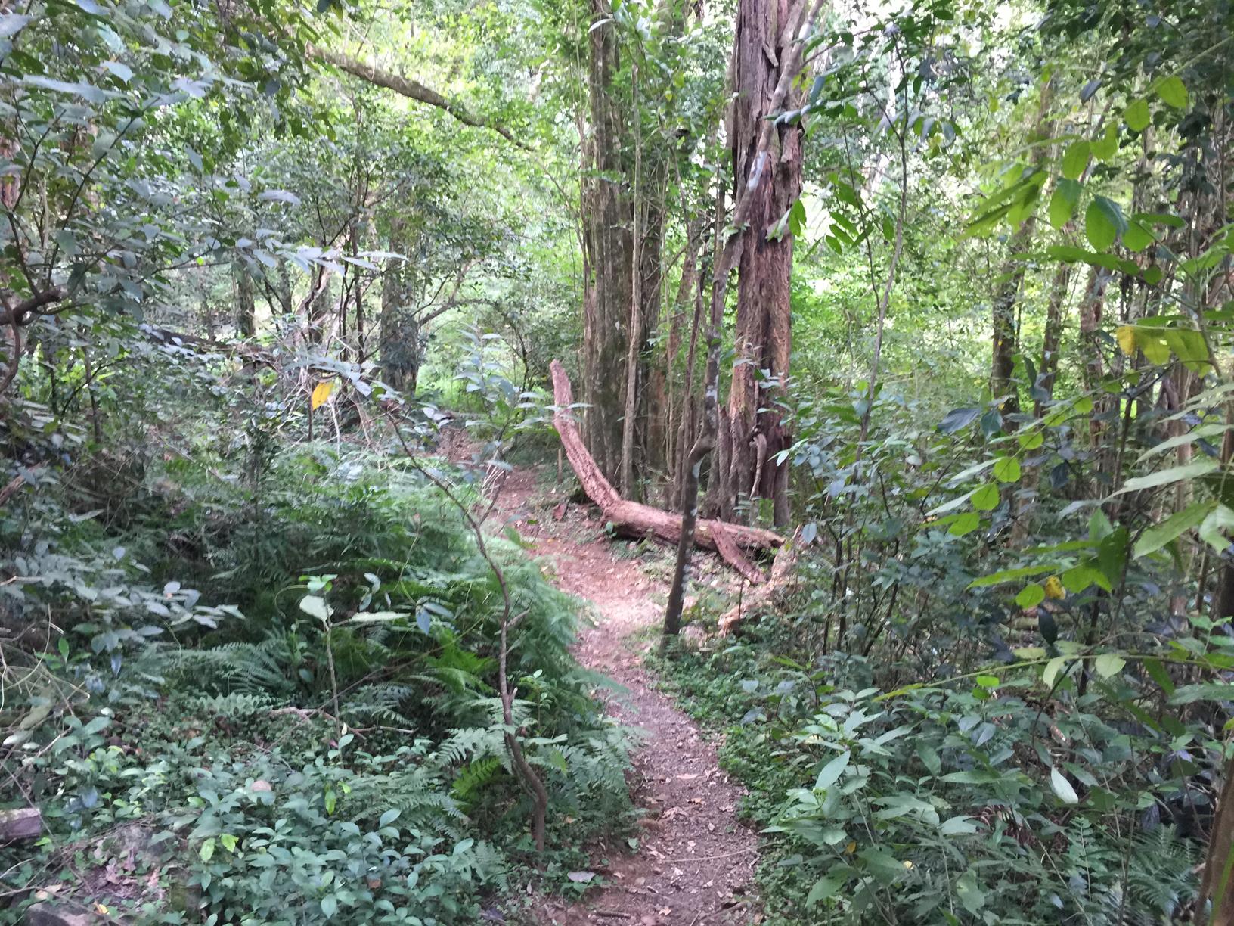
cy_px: 463
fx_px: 1034
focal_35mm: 29
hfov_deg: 61.7
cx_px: 617
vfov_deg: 48.2
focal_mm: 4.15
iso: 64
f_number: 2.2
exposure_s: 1/17
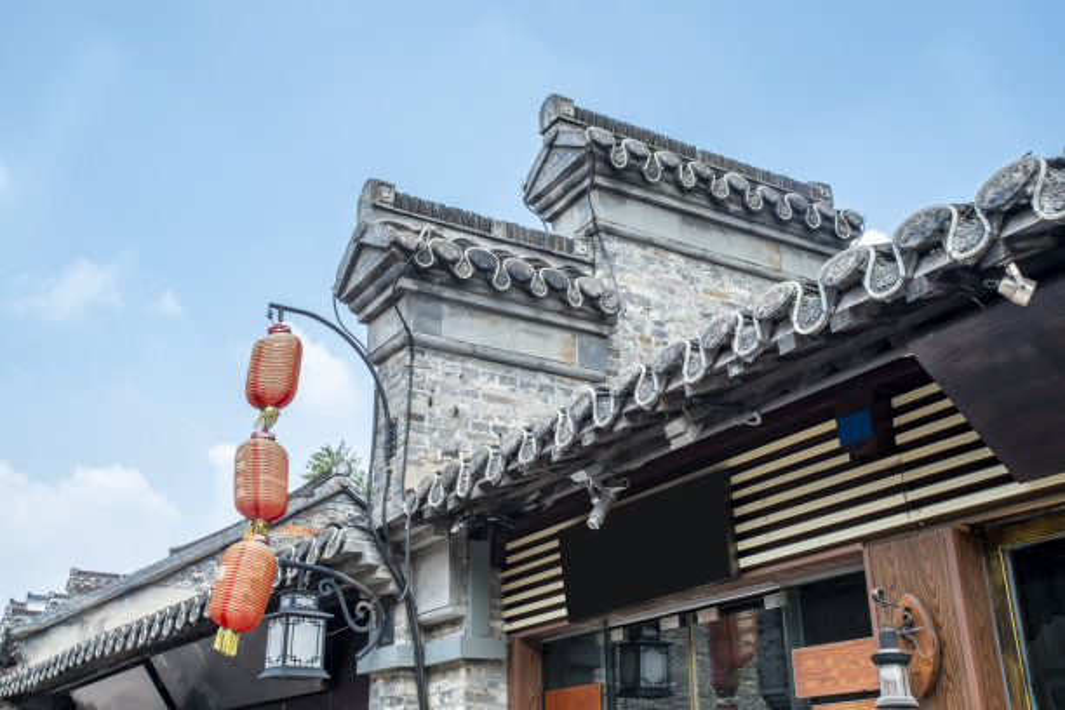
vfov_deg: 33.4
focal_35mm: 40
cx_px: 532
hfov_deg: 48.5
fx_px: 1183
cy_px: 355
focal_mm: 40
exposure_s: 1/40
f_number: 18
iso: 200
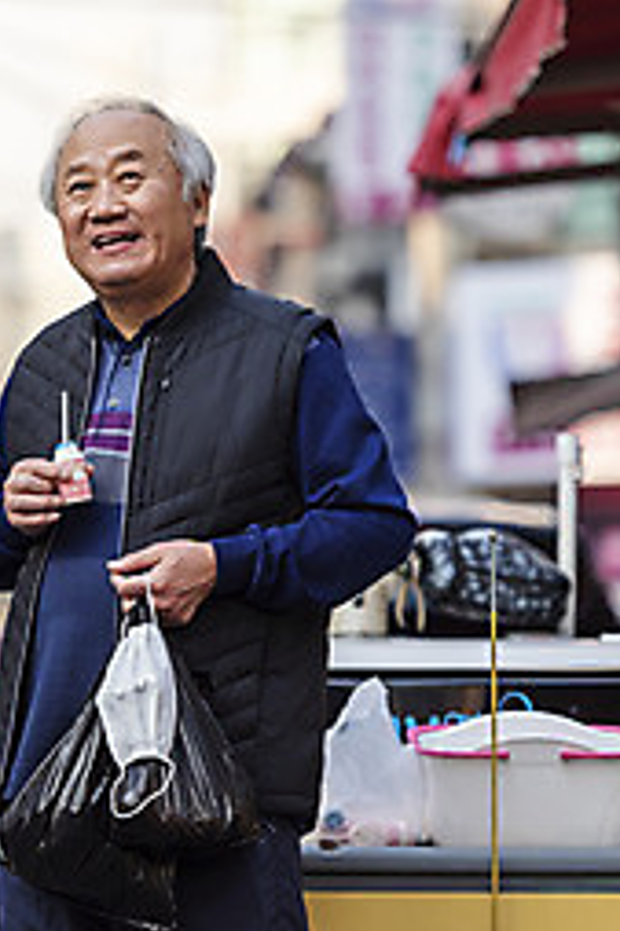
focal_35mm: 244
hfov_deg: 5.6
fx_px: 6311
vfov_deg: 8.4
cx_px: 178
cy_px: 378
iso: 320
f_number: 2.8
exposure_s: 1/1600
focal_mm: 155
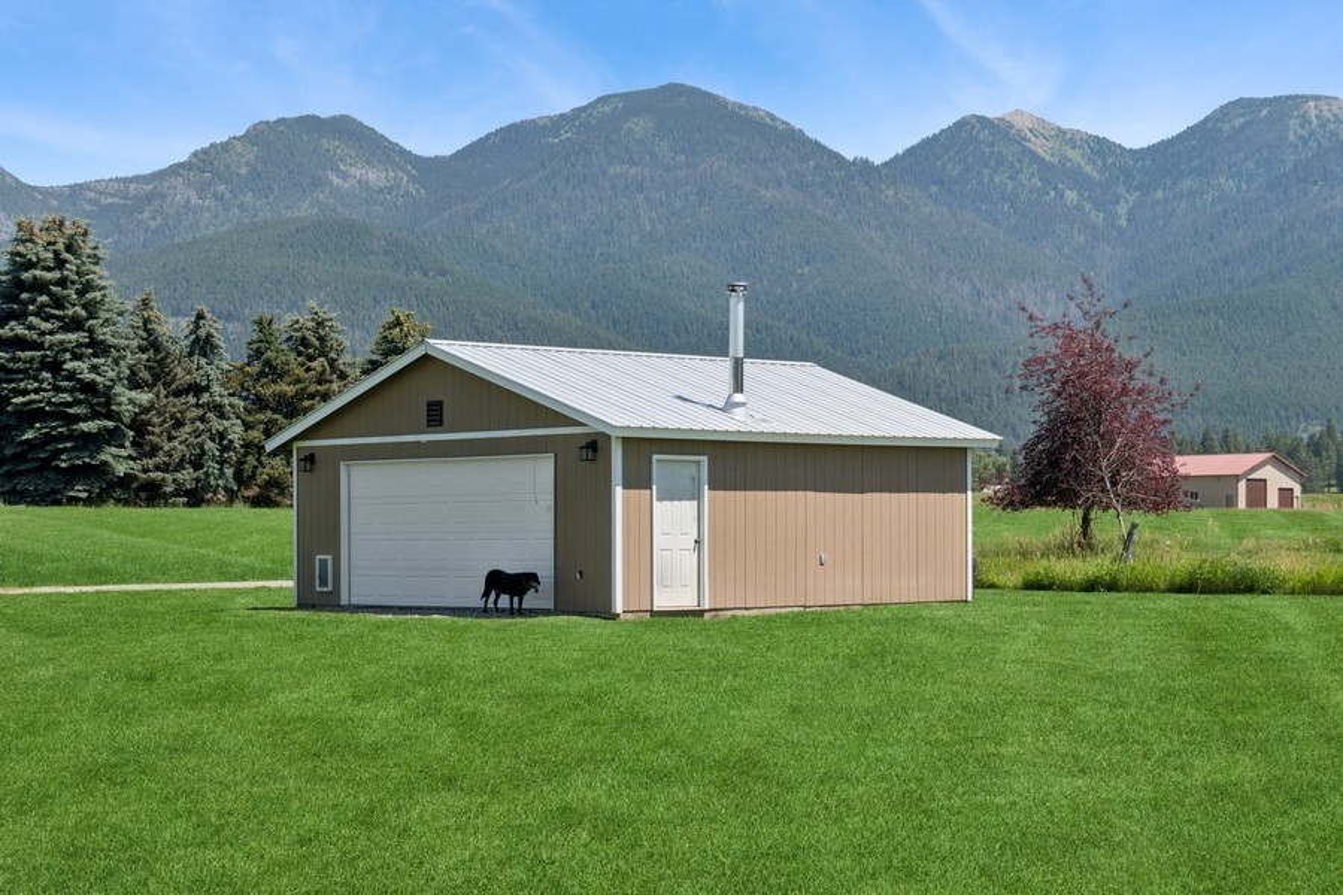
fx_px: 2574
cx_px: 672
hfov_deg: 29.2
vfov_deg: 19.7
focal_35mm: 69
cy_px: 448
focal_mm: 46
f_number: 6.3
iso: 100
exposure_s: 1/500
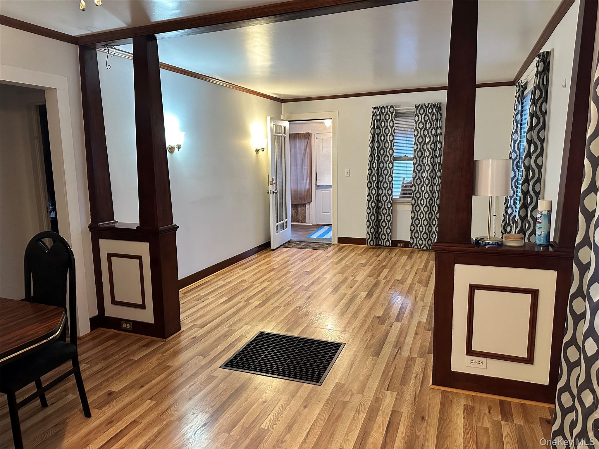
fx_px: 415
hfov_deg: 71.6
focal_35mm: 24
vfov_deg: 56.8
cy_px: 224
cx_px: 300
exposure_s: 1/60
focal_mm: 6.86
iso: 500
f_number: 1.78
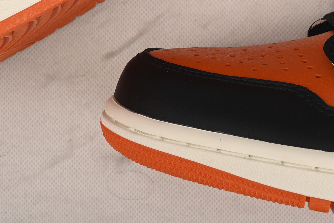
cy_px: -144
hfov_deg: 14.9
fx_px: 1262
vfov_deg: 9.7
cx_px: 309
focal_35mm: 136
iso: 100
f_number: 11
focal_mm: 39
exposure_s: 1/200
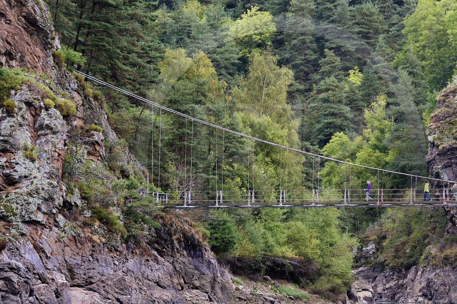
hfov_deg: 8.2
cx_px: 279
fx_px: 3184
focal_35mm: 251
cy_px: 164
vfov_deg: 5.5
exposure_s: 1/250
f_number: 10
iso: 800
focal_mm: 200
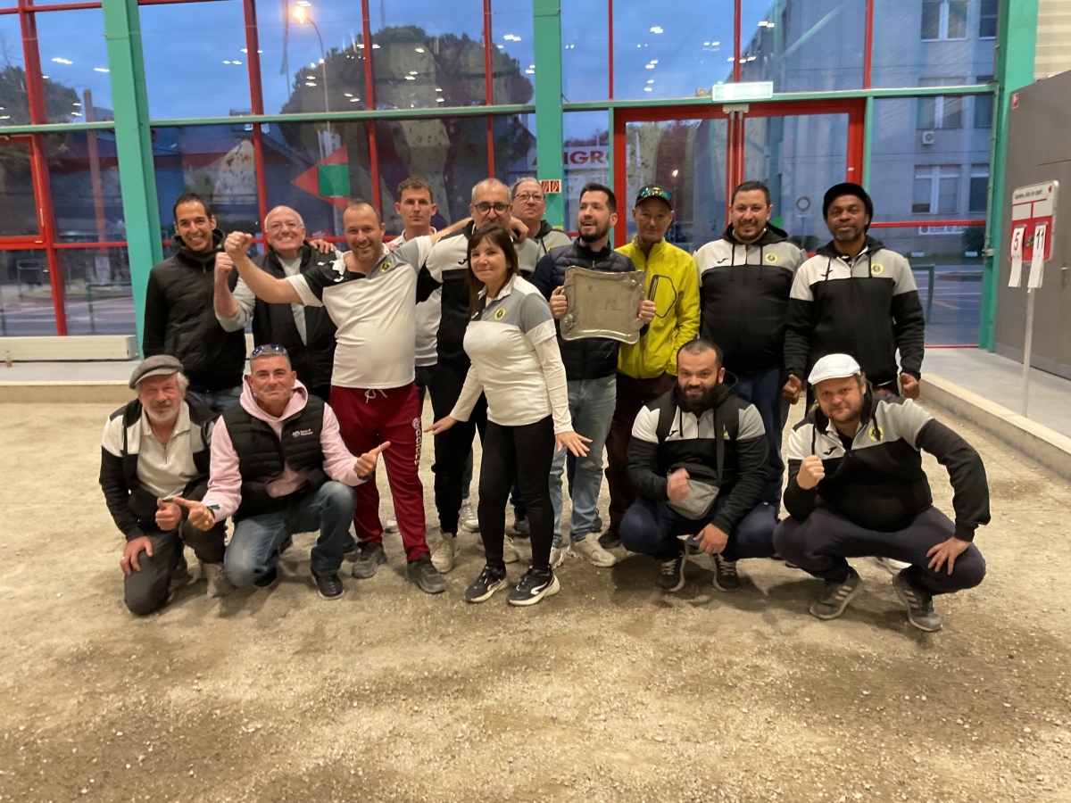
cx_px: 536
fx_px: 897
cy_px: 402
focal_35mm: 29
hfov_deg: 61.7
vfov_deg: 48.2
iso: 200
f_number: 1.8
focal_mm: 3
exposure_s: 1/40
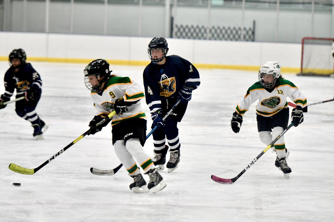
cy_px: 111
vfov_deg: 7.5
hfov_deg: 11.2
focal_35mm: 183
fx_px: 1698
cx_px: 167
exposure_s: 1/640
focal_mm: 122
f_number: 2.8
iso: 1600
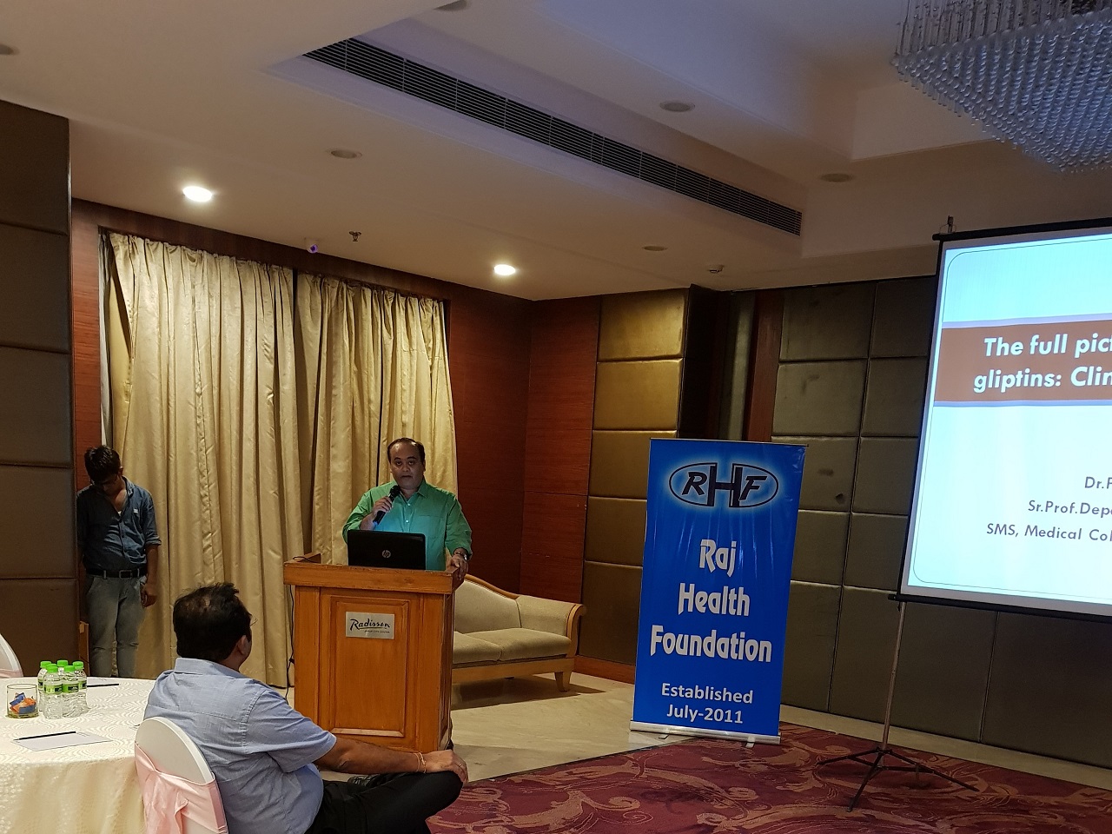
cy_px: 417
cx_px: 556
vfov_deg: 53.1
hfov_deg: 67.3
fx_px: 835
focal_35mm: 26
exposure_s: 1/17
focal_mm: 4.2
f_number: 1.7
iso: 200
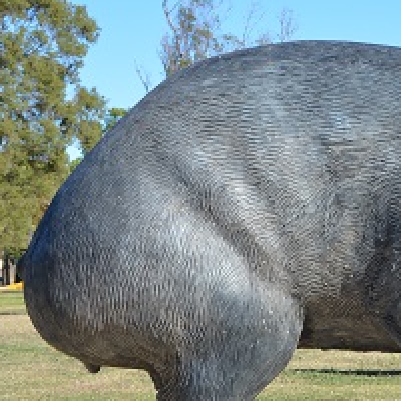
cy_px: 214
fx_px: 1586
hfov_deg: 14.1
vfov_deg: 14.4
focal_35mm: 121
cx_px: 437
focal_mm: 38
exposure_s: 1/250
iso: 125
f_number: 8
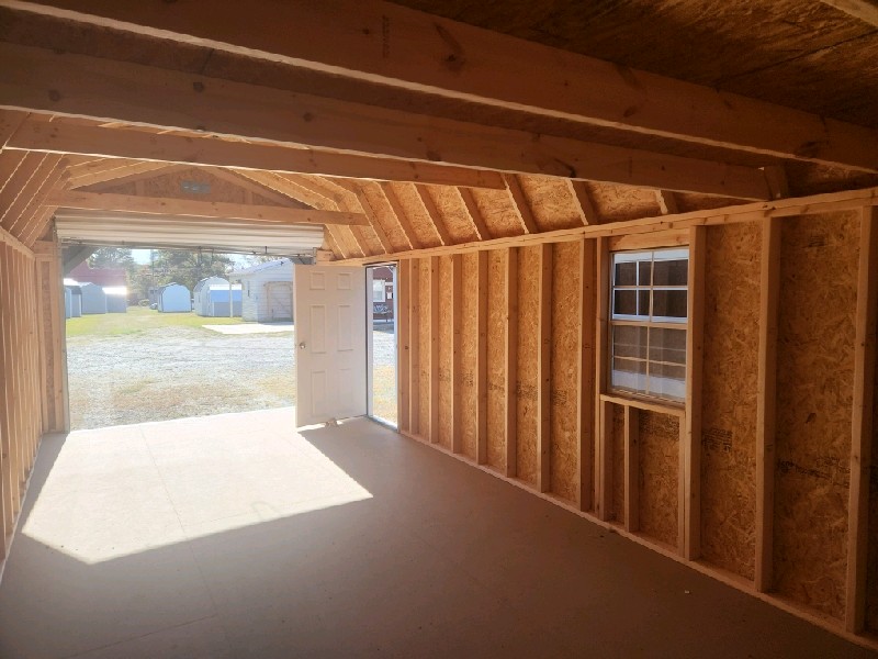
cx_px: 439
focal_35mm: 23
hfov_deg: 73.9
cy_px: 330
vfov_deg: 58.9
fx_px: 583
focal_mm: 5.4
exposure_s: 1/417
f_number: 1.8
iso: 20
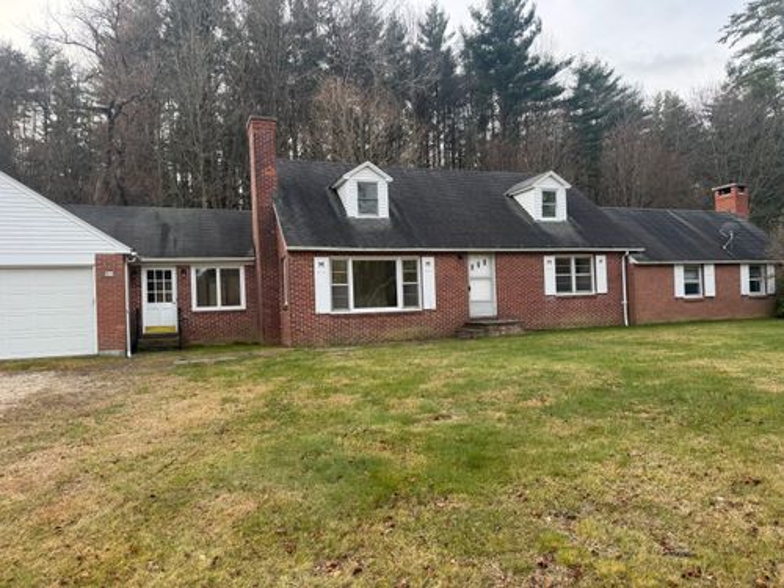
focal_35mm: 24
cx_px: 392
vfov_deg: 56.8
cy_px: 294
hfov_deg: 71.6
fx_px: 544
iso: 80
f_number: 1.78
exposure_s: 1/651
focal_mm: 6.76
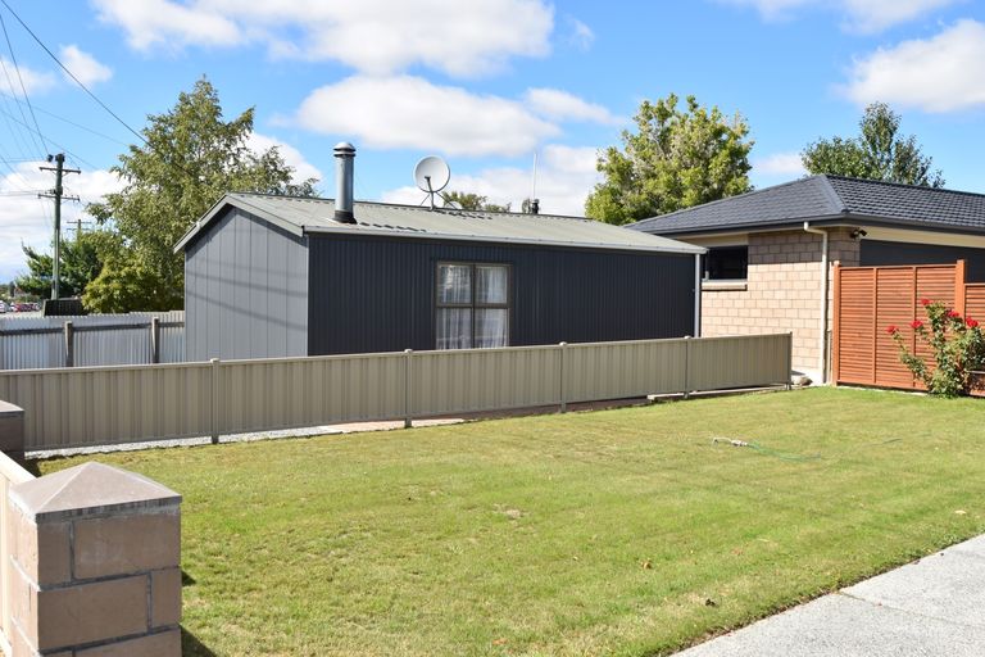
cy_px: 328
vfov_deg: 40.0
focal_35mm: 33
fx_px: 903
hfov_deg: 57.2
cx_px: 492
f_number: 10
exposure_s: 1/200
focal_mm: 22
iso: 100
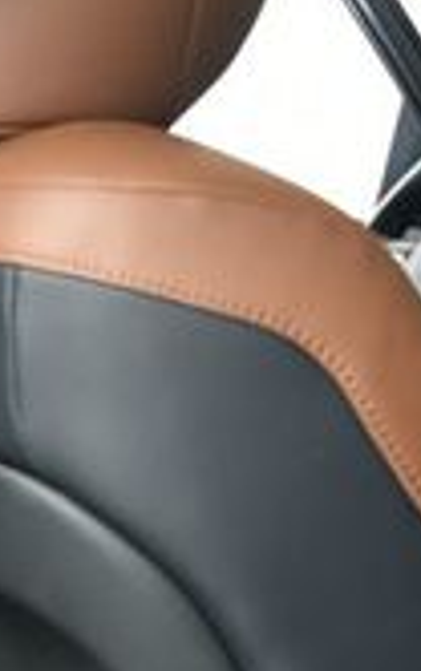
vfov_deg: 17.3
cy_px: 647
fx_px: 2162
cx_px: -712
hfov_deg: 9.4
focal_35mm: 118
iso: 100
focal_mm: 20
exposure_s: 1/160
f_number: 4.5
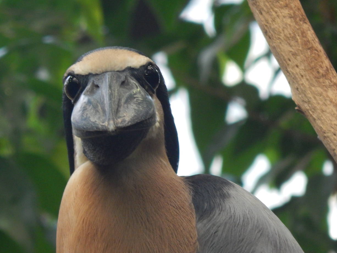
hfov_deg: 2.3
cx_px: 145
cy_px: 131
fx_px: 8575
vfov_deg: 1.7
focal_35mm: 881
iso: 400
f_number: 5.8
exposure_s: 1/80
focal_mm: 120
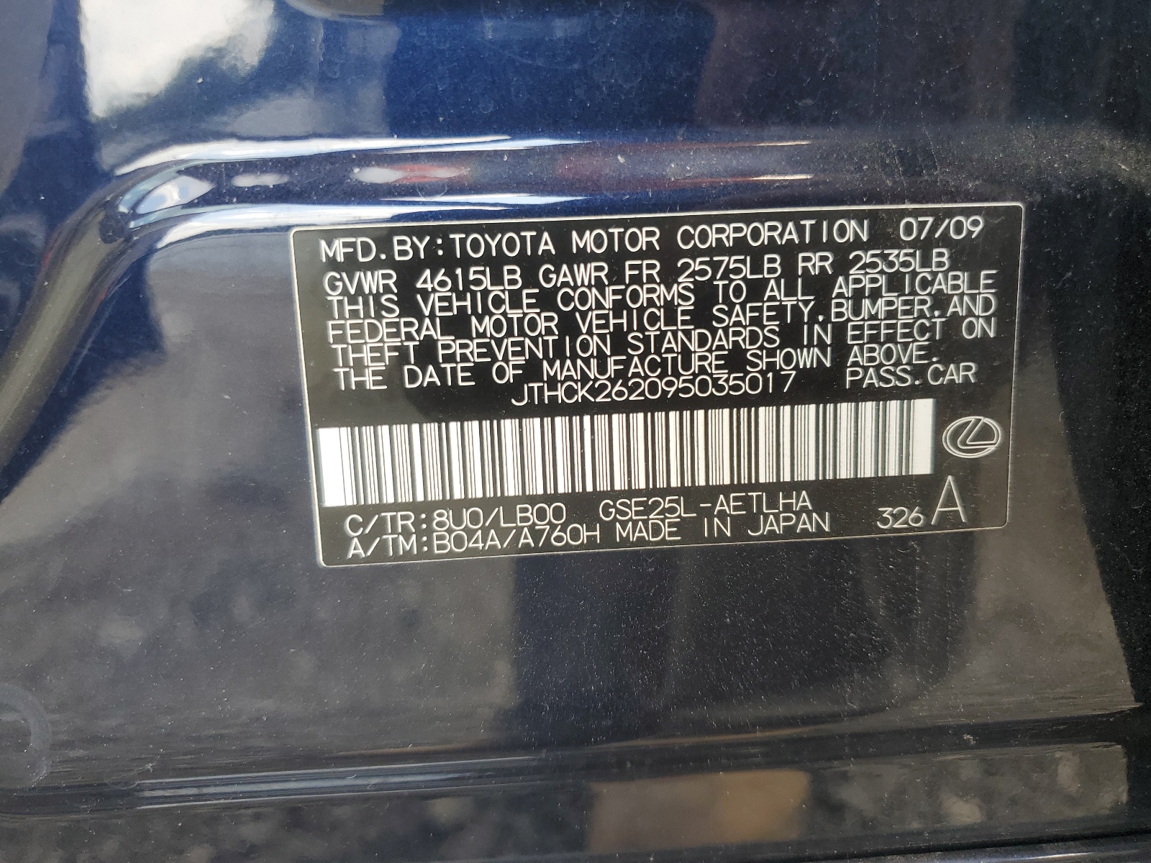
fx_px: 865
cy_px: 432
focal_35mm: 26
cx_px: 576
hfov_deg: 67.3
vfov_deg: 53.1
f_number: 1.5
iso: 50
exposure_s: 1/130
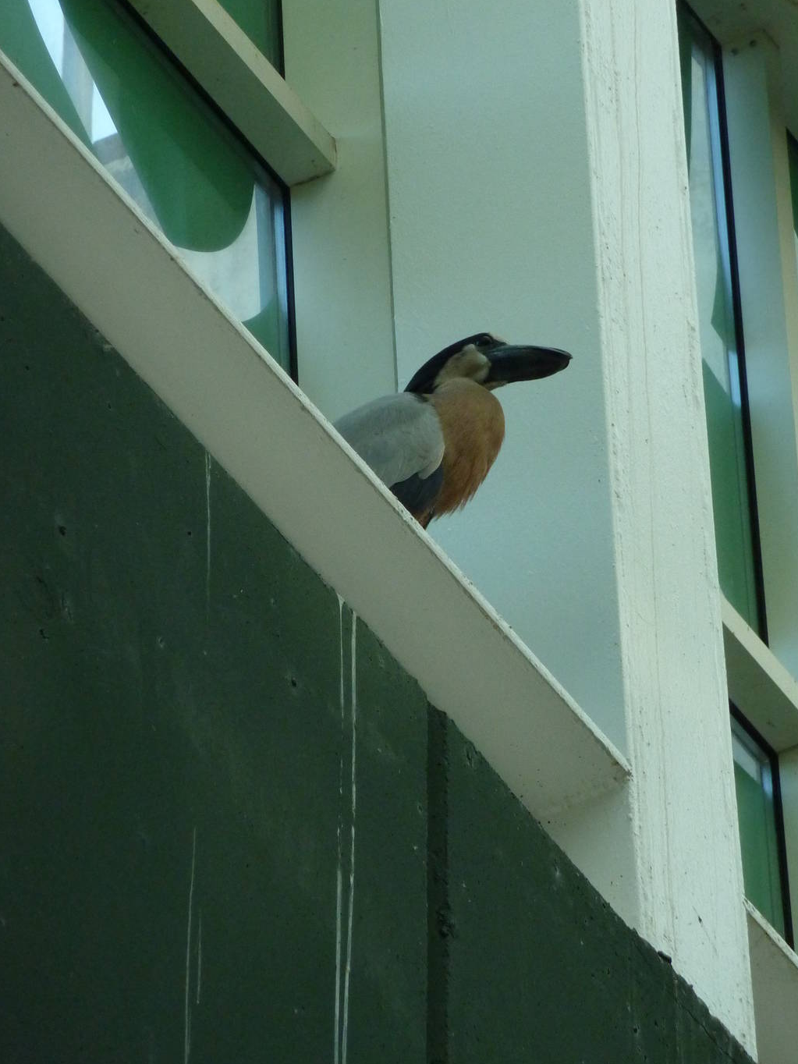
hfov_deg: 4.2
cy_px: 494
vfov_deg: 5.6
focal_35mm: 352
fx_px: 10820
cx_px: 460
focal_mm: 49.2
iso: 320
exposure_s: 1/250
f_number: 4.9
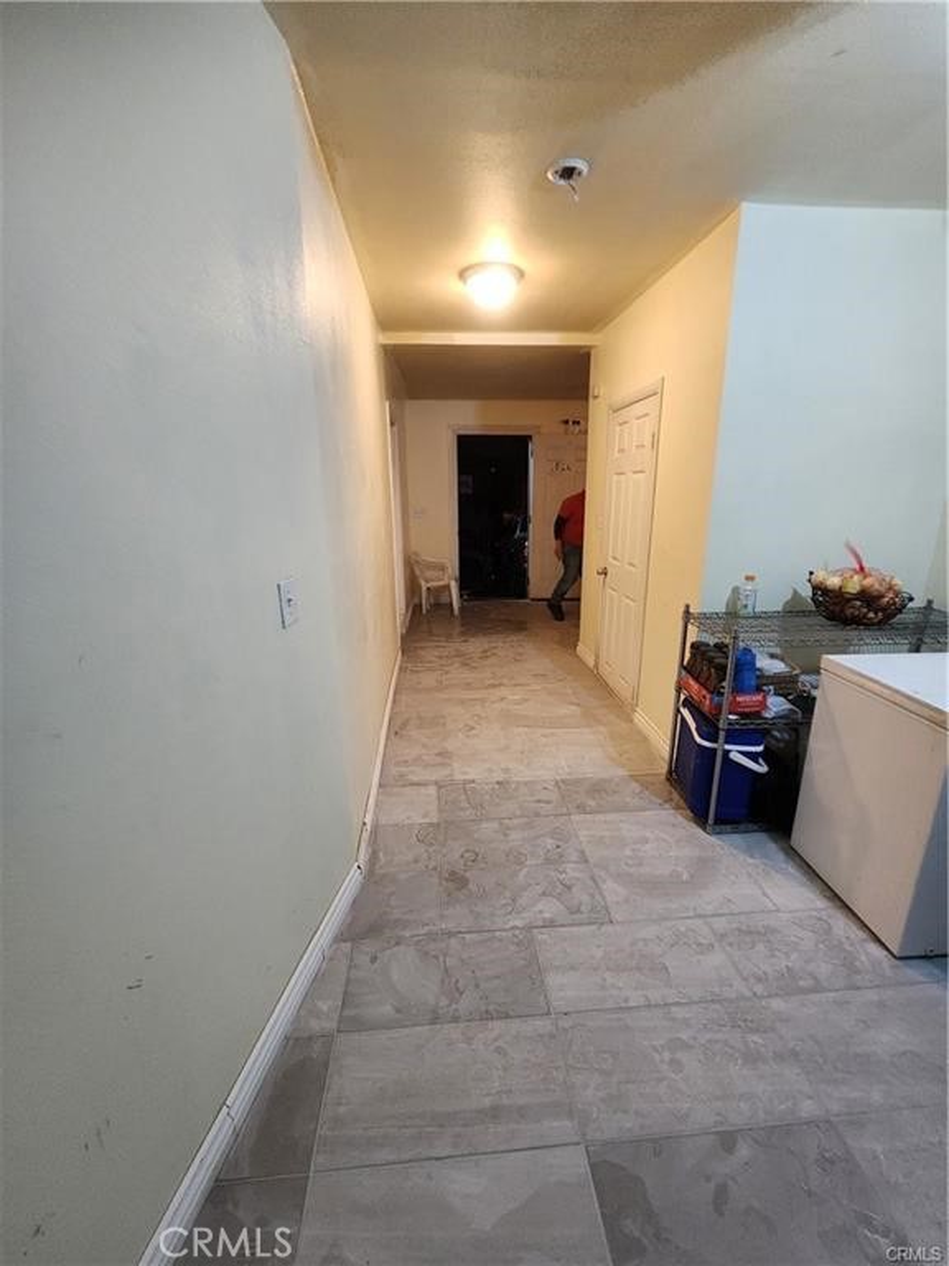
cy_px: 633
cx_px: 474
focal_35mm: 13
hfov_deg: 89.9
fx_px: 475
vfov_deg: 106.2
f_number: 2.2
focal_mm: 2.2
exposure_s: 1/60
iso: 400
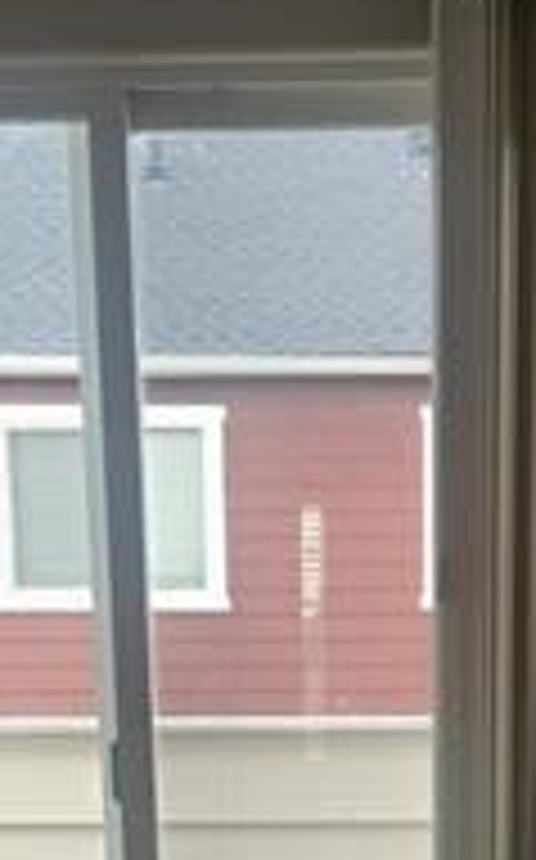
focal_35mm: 98
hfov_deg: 13.3
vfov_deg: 18.9
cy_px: 1265
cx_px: 318
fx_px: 2296
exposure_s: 1/180
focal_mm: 5.4
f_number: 1.8
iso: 50
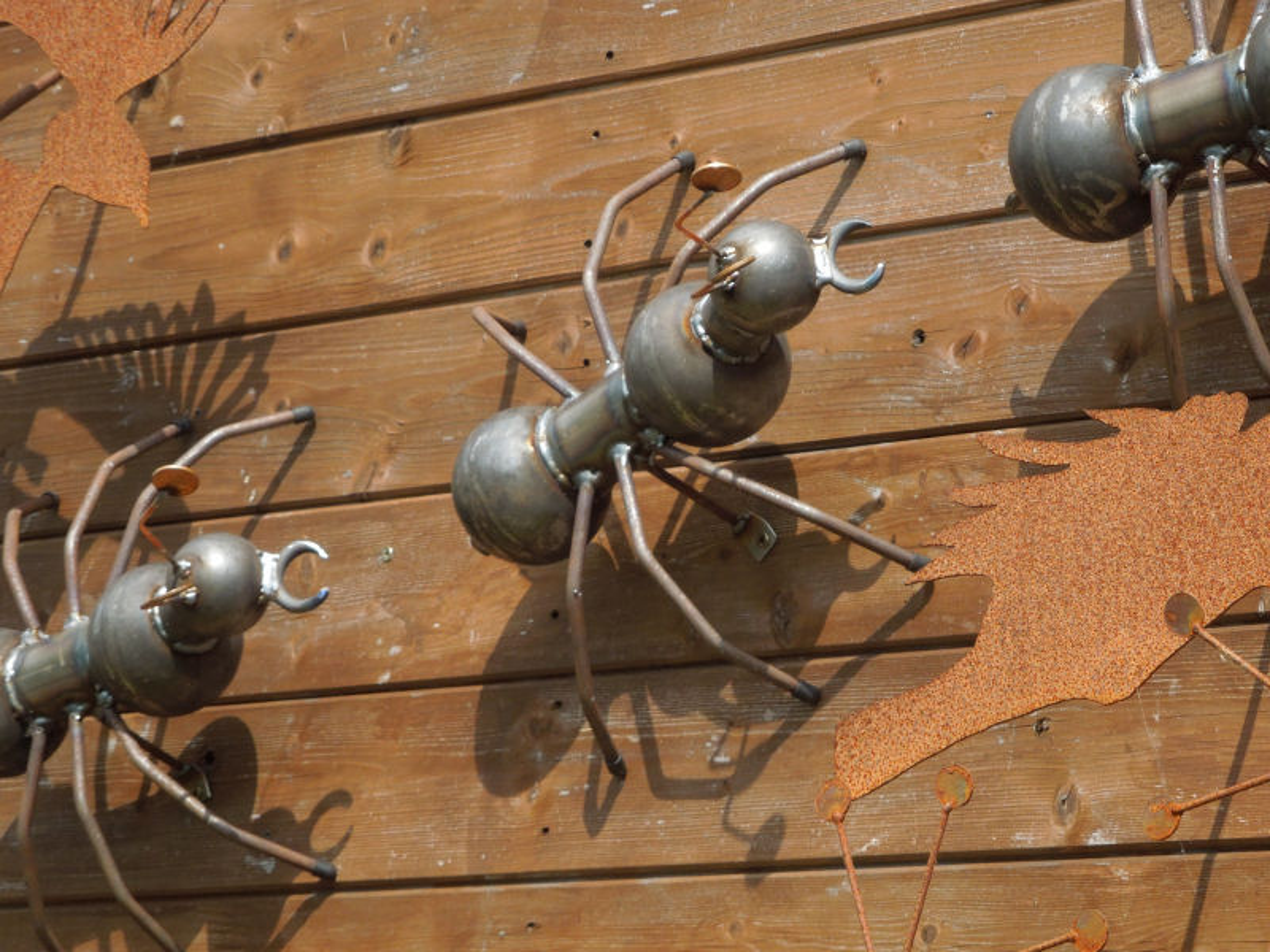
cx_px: 635
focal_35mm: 151
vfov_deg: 9.8
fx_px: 5540
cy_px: 476
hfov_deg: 13.1
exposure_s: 1/320
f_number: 9.8
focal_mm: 27.2
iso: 400
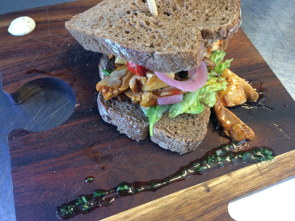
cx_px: 148
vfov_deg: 48.2
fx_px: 247
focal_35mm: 29
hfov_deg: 61.7
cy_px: 110
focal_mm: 4.15
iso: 125
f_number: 2.2
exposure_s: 1/33
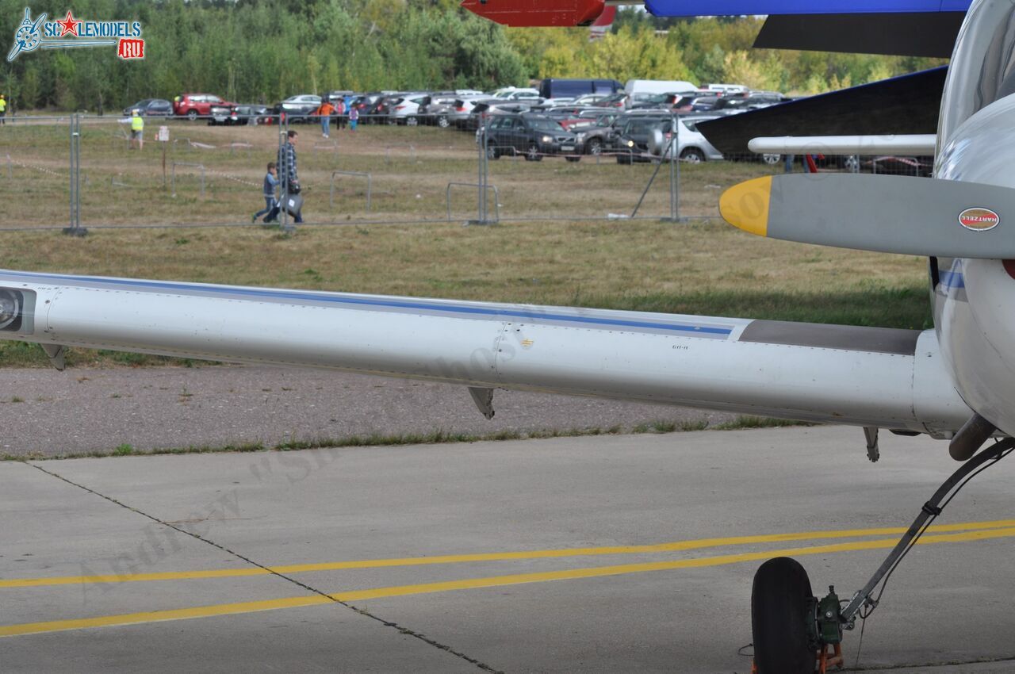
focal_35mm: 105
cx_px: 508
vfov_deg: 13.0
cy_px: 337
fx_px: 2957
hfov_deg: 19.5
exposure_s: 1/250
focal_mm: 70
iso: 200
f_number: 8
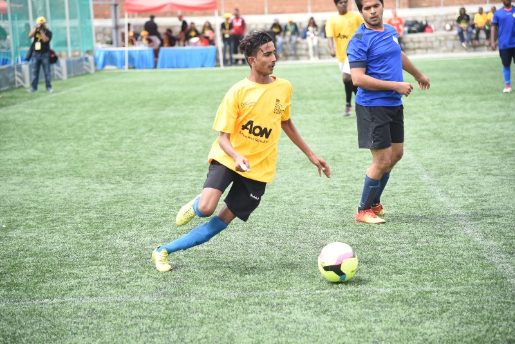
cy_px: 172
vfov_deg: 11.4
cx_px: 258
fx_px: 1717
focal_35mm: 120
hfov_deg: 17.1
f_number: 4
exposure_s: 1/1600
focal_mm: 120
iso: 640
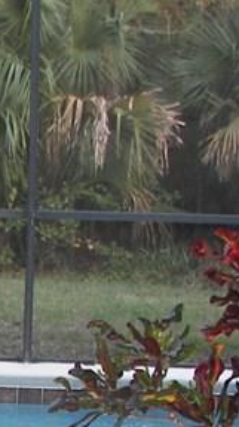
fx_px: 1581
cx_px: -220
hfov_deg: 8.3
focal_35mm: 140
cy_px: 403
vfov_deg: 15.1
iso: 80
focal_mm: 6
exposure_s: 1/30
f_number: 2.8
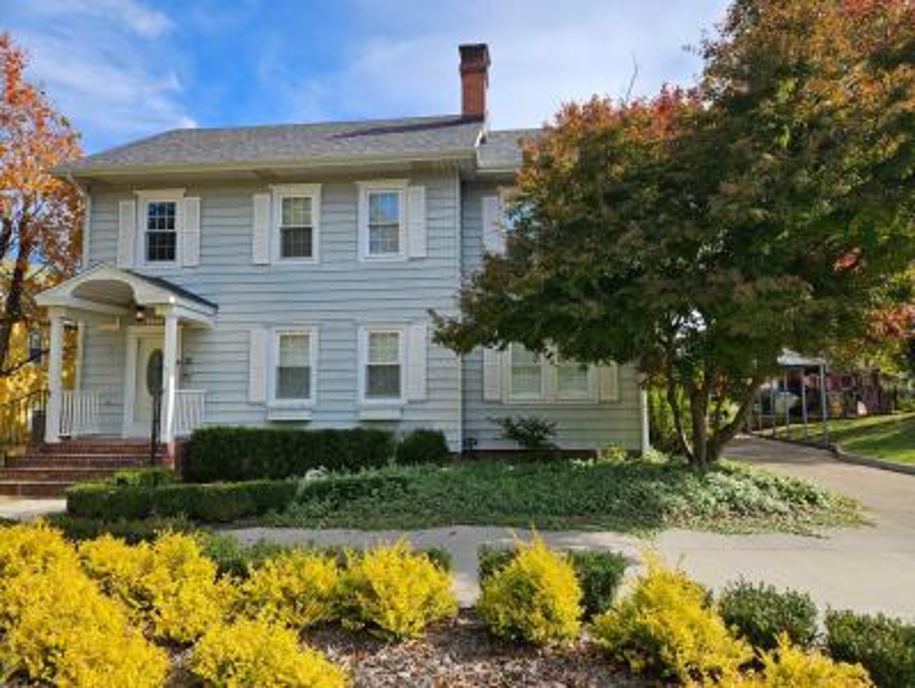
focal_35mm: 23
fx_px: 609
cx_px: 458
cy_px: 344
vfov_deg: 59.0
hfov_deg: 73.9
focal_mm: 5.4
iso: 25
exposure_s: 1/1096
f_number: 1.8
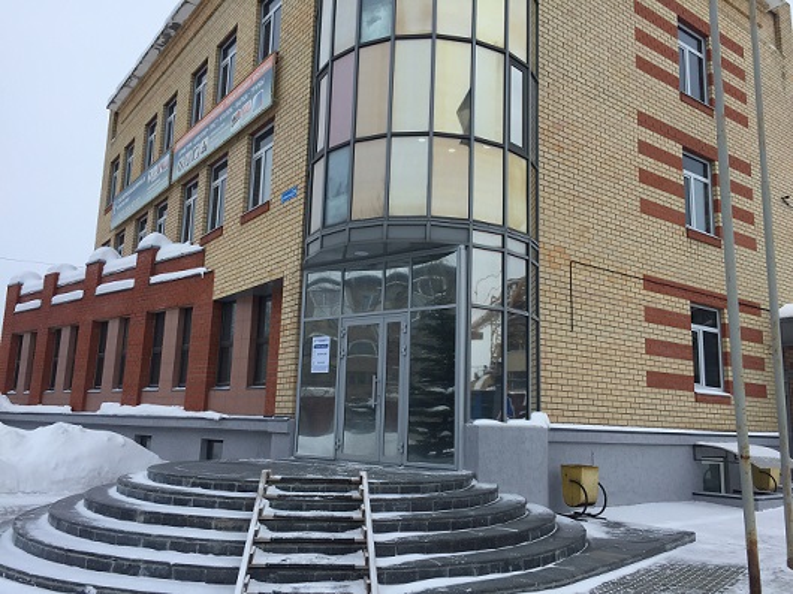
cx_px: 396
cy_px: 297
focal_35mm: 29
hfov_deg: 61.7
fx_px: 664
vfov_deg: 48.2
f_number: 2.2
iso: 32
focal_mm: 4.15
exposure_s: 1/760
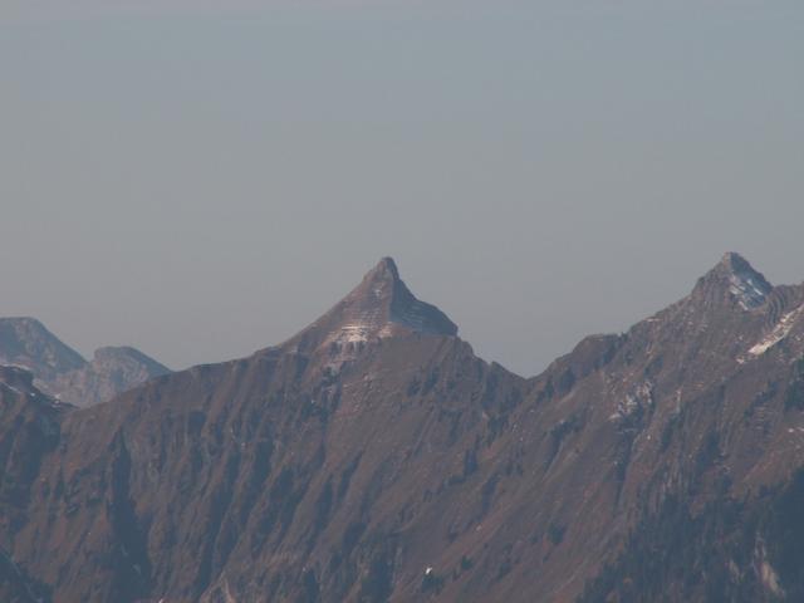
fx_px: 8245
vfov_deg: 4.2
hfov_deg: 5.6
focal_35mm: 355
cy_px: 302
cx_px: 402
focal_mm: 58.78
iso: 50
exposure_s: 1/250
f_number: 8
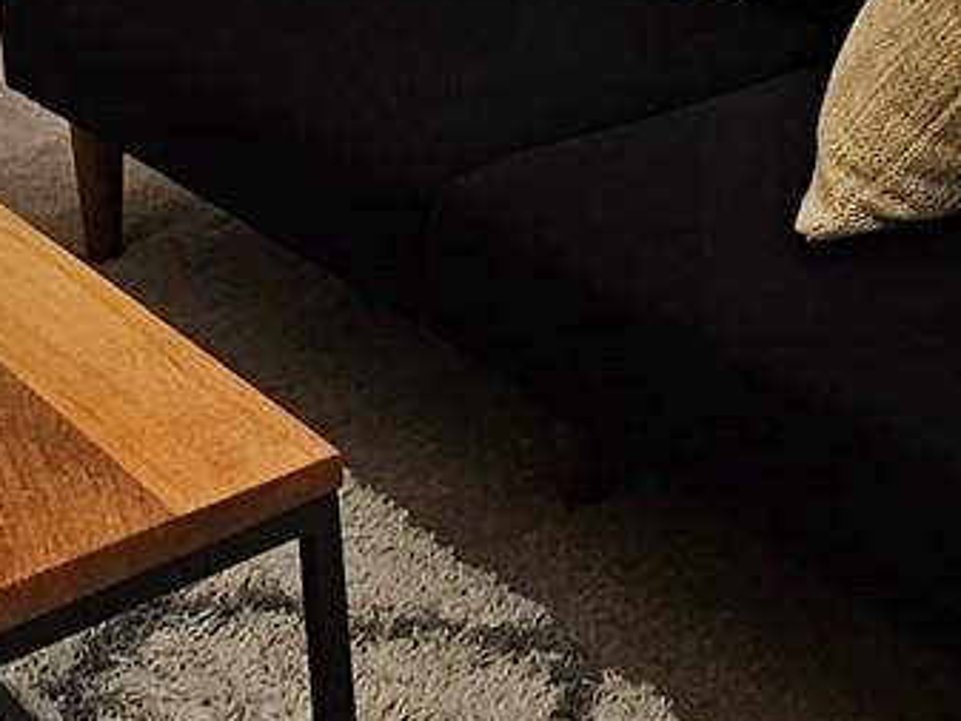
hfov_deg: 24.7
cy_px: -587
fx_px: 2194
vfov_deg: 15.8
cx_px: 533
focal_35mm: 79
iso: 160
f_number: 2.2
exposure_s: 1/60
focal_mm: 2.2
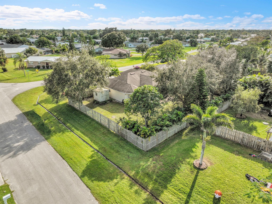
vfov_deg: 56.8
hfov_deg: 71.6
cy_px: 102
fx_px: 188
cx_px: 136
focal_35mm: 24
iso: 400
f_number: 2.8
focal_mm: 12.29
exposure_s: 1/4000
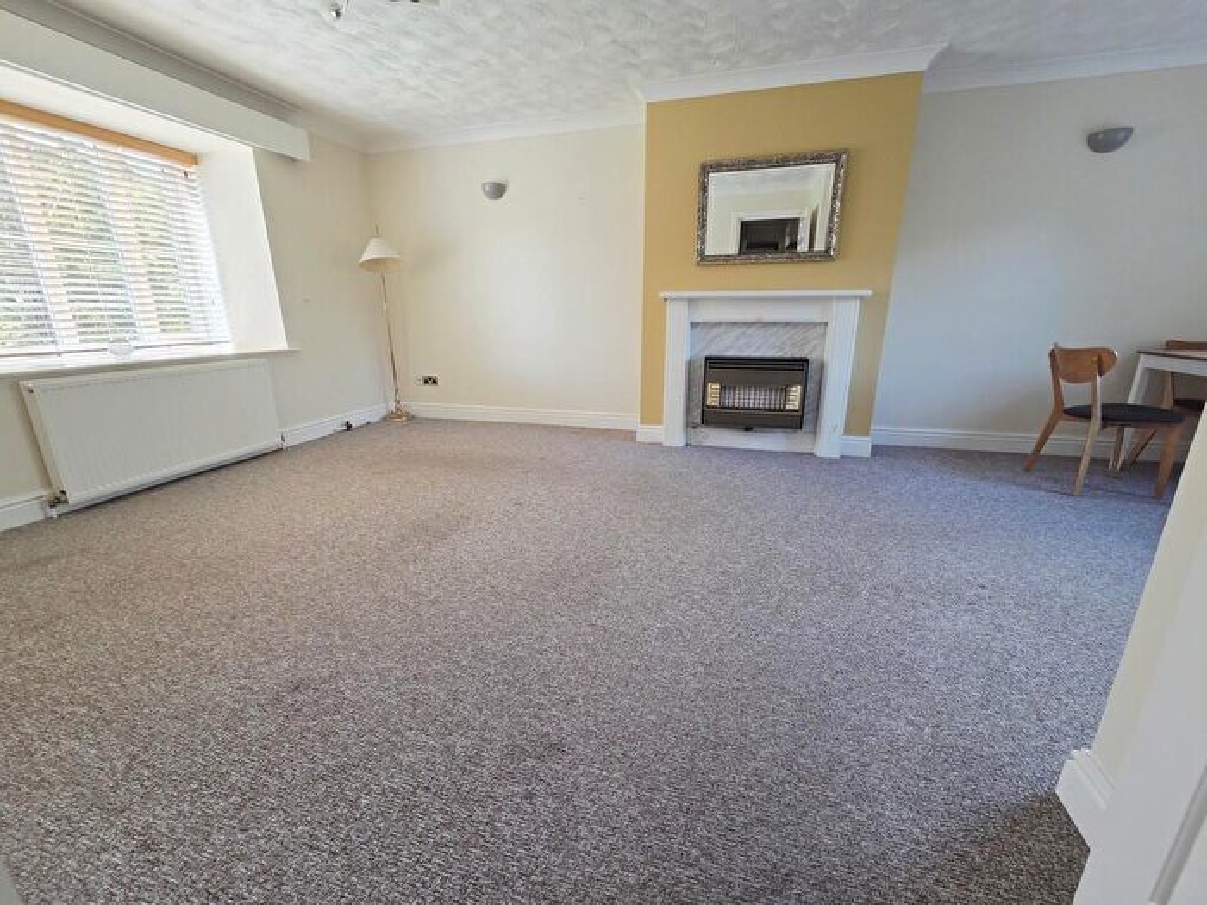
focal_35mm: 13
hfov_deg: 106.2
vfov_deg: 89.9
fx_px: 453
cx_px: 604
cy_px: 452
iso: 125
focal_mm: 2.2
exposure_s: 1/100
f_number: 2.2
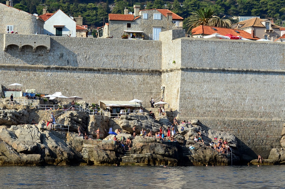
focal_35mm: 123
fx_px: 972
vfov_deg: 11.1
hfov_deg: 16.7
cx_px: 142
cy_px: 94
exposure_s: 1/1600
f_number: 9
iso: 640
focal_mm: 82
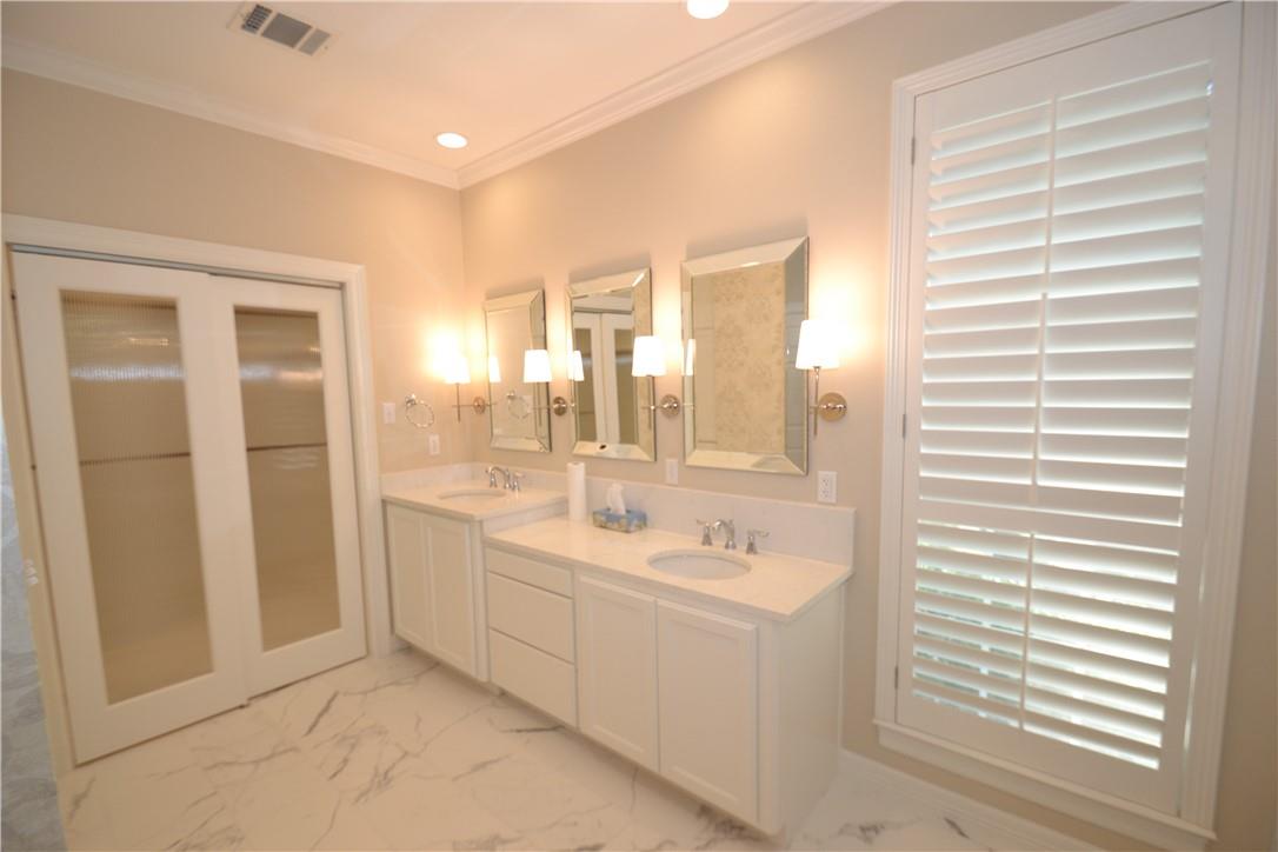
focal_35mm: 15
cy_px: 426
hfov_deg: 100.4
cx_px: 639
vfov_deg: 77.3
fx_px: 532
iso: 400
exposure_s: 1/80
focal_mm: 10
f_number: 4.5
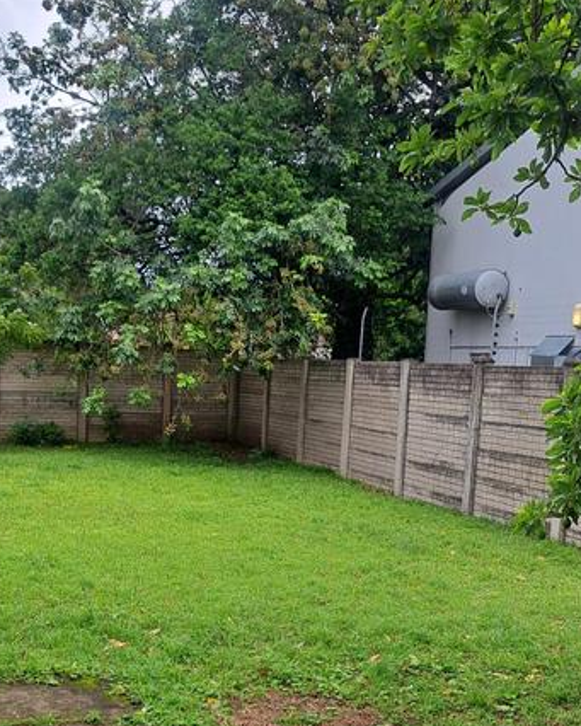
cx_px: 157
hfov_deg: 33.6
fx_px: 945
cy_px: 452
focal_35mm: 44
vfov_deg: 41.7
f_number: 1.8
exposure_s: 1/307
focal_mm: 5.23
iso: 50
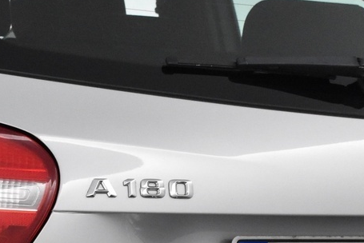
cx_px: 133
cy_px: 369
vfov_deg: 8.7
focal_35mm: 155
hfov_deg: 13.2
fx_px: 1566
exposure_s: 1/160
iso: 3200
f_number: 6.3
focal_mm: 29
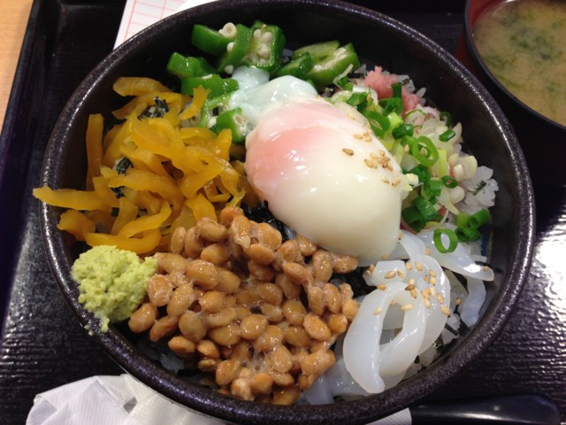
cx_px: 283
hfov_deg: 55.4
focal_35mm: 33
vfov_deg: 42.9
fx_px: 540
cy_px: 212
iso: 64
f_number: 2.4
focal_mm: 4.13
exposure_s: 1/30
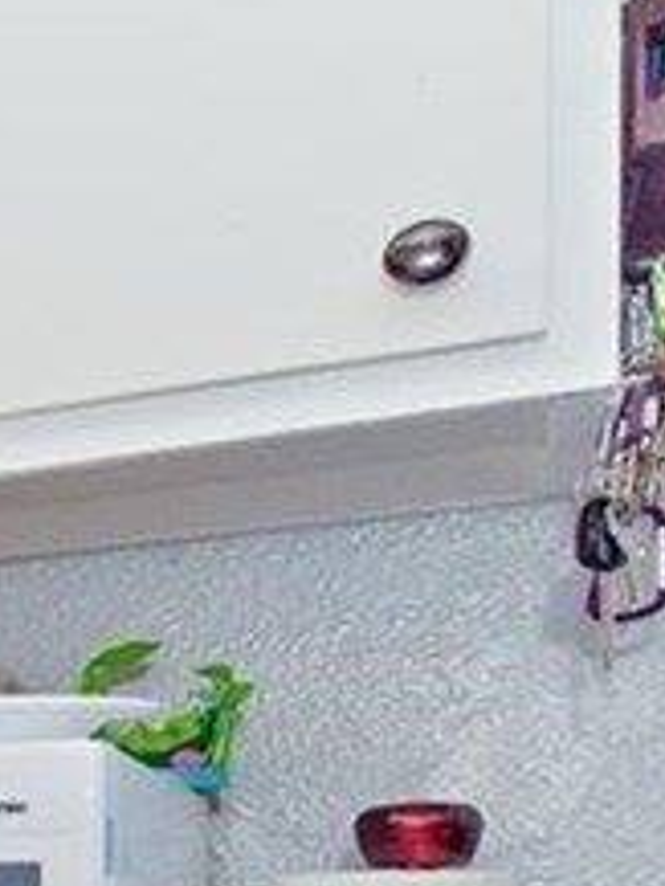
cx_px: -1383
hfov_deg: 11.2
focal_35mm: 68
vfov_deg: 26.5
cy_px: 945
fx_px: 1740
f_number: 4.5
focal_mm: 10
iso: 125
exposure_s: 1/125
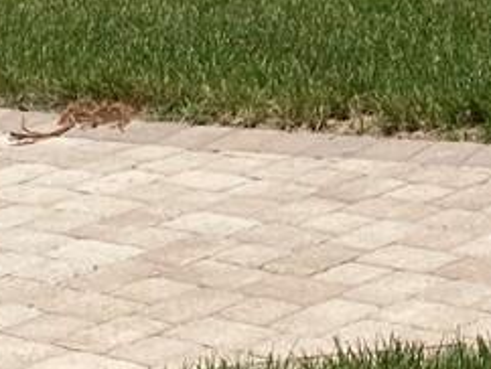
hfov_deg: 10.5
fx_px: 2627
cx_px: 619
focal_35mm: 185
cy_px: -716
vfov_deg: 7.2
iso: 20
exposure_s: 1/3247
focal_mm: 3.99
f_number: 1.8
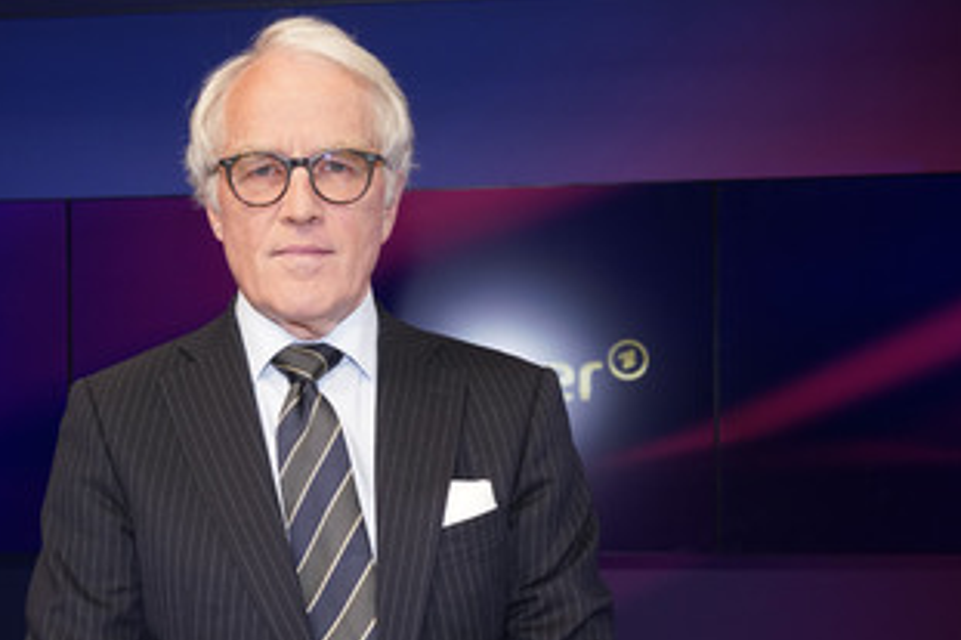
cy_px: 436
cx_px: 301
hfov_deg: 34.1
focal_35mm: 58
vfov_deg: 23.2
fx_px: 1547
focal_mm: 40
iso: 2000
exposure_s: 1/160
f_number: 5
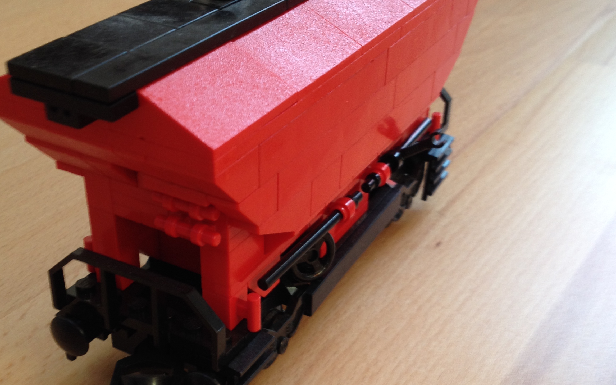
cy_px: 271
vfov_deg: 24.7
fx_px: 873
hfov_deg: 38.9
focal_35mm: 52
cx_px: 308
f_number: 2.4
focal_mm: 4.28
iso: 50
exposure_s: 1/20
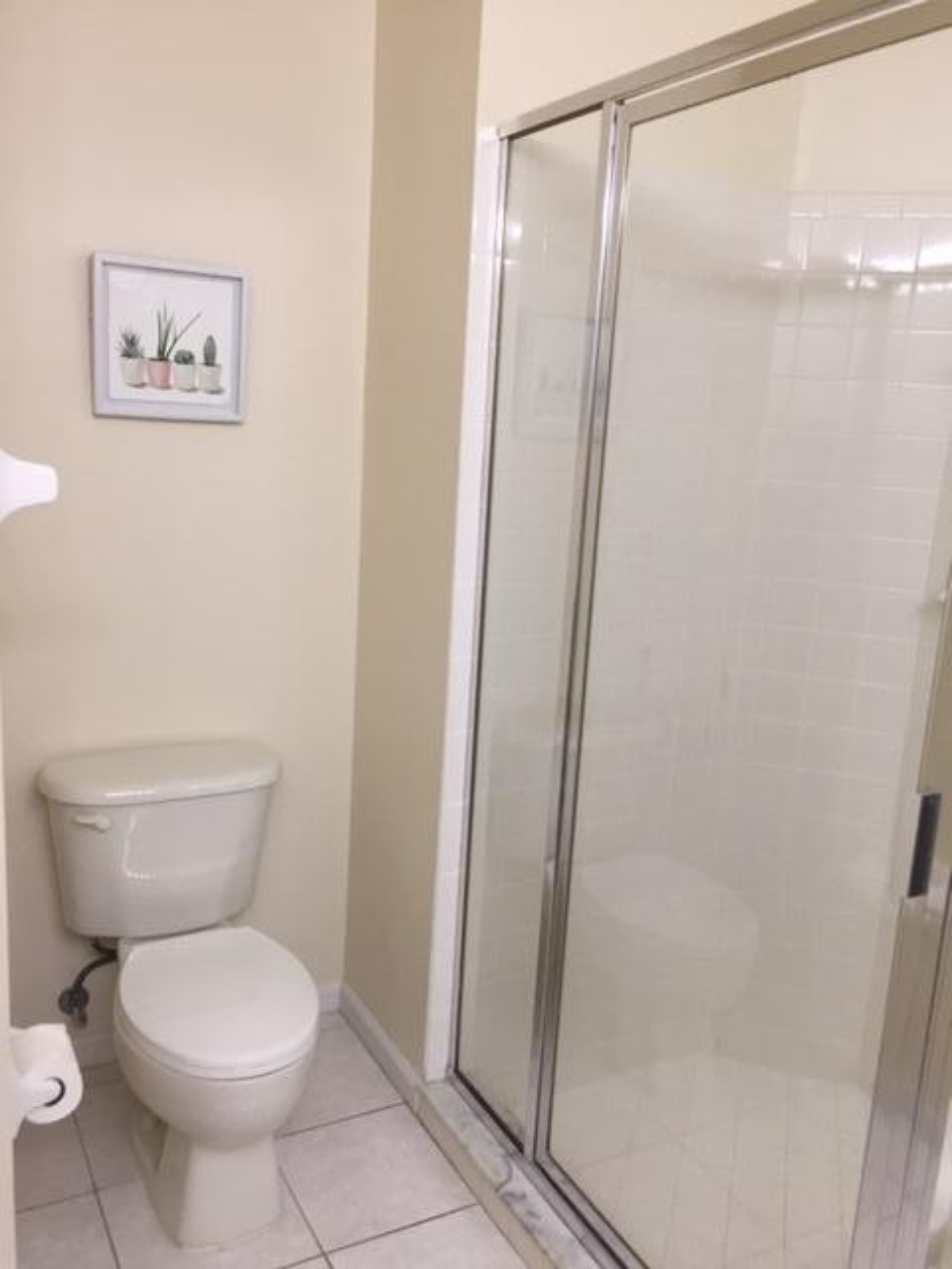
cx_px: 476
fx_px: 1063
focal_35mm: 29
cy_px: 634
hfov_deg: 48.2
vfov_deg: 61.7
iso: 50
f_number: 2.2
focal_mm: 4.15
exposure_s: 1/30
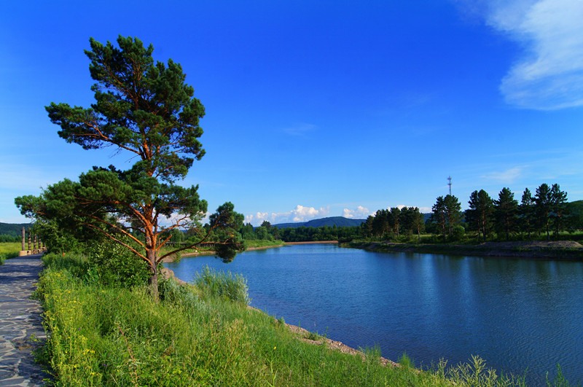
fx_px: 437
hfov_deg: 67.5
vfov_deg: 47.8
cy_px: 194
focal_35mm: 27
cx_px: 292
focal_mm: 18
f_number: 13
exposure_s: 1/100
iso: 100
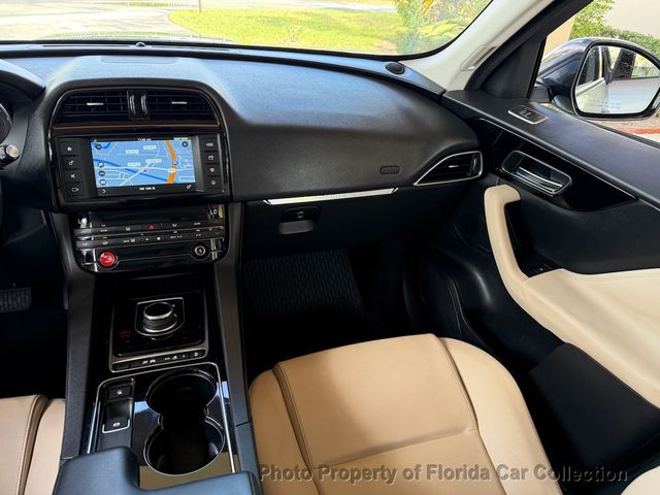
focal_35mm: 24
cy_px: 248
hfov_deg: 71.6
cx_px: 330
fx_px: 458
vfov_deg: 56.8
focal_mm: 6.76
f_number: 1.78
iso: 200
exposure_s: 1/128
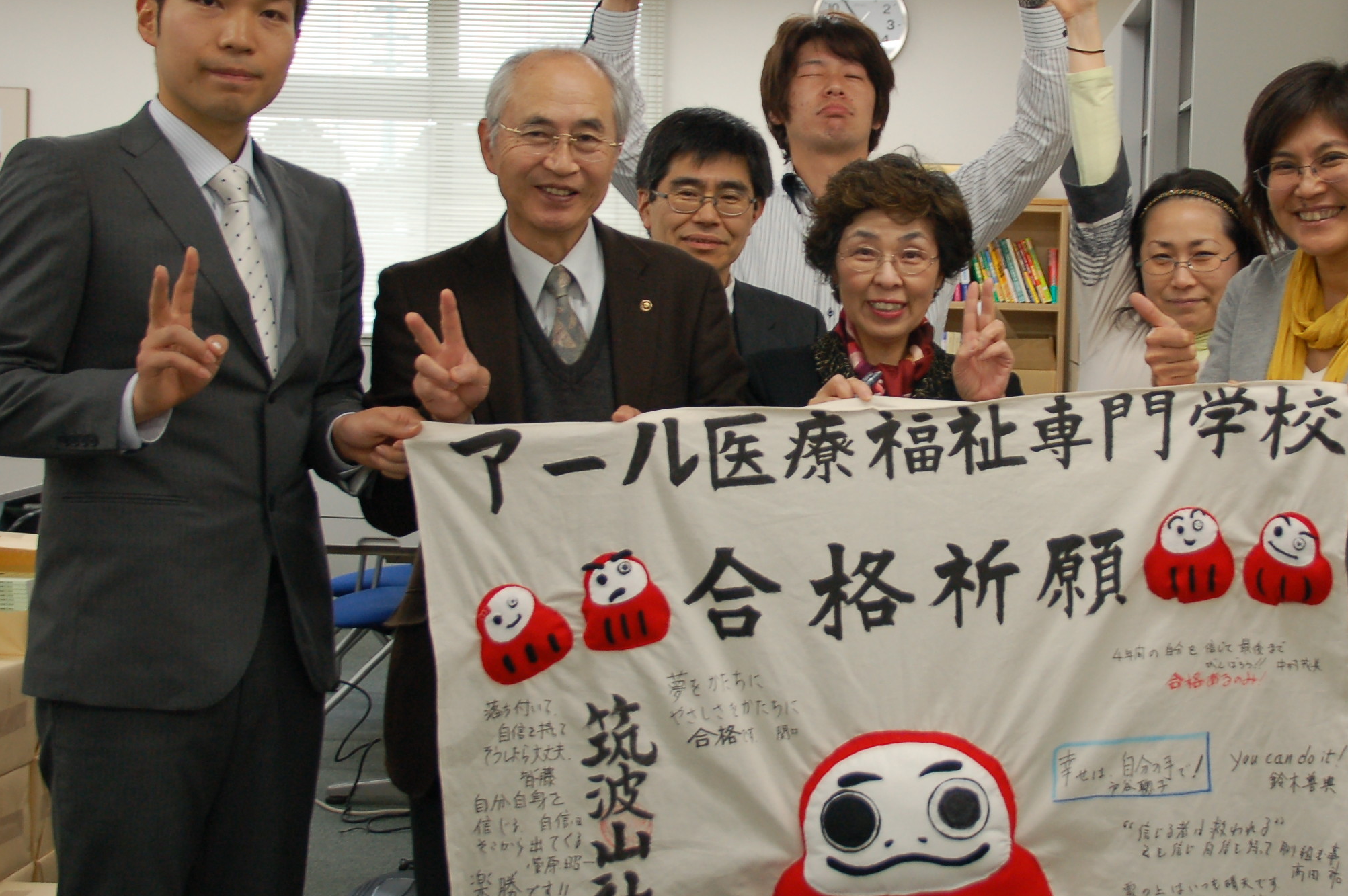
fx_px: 2020
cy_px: 352
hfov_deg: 36.4
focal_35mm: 54
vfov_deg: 25.0
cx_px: 923
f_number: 4.2
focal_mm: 24
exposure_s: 1/50
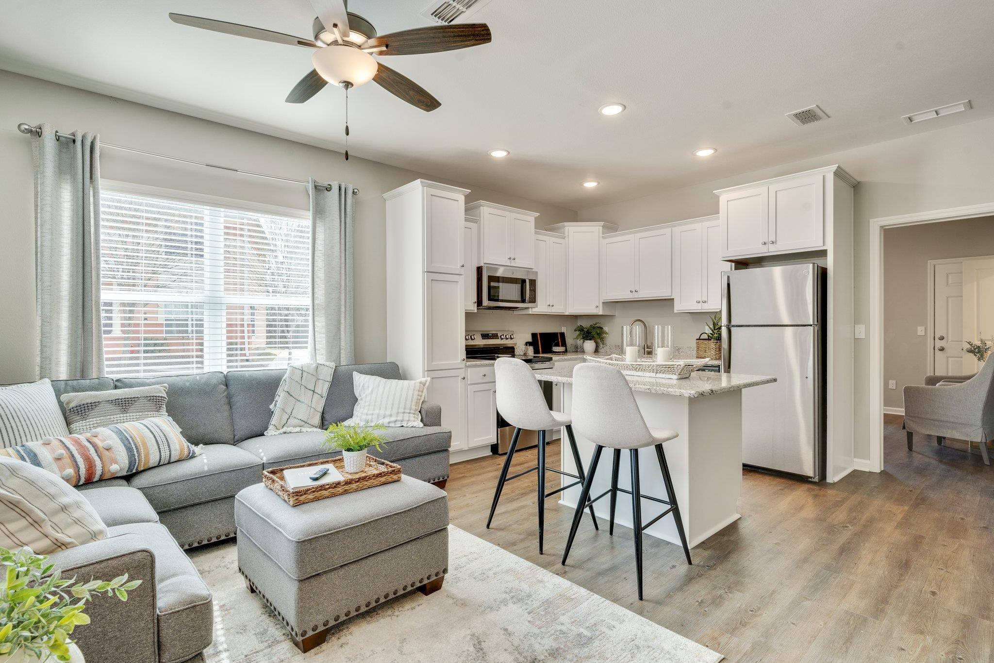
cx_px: 497
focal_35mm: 18
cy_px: 332
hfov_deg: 90.0
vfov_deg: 67.4
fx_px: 497
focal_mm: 18
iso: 100
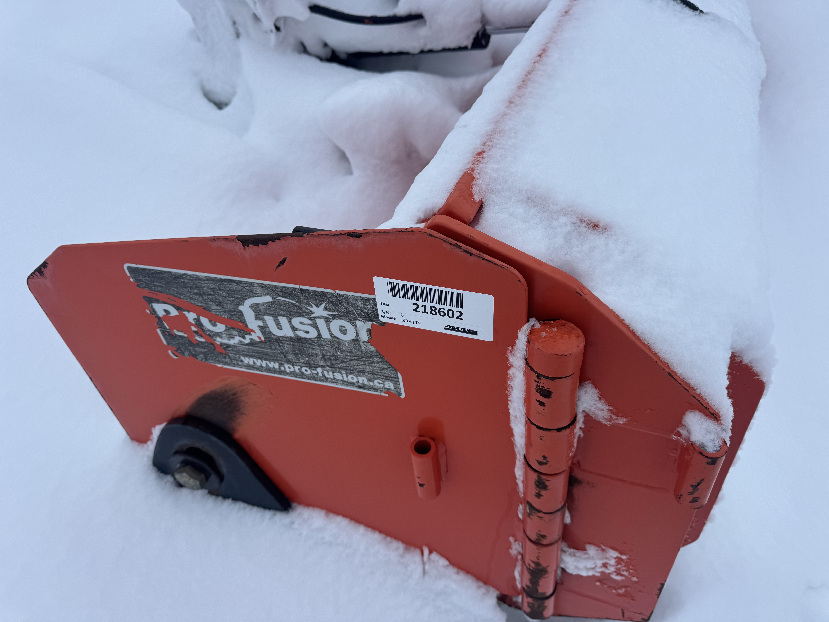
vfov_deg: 56.8
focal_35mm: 24
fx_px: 575
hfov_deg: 71.6
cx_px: 414
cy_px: 311
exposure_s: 1/1818
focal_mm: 6.76
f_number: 1.78
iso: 80
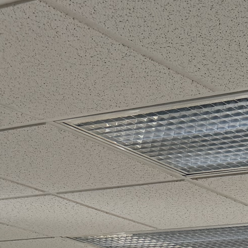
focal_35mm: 123
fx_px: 997
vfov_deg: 13.1
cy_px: 417
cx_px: 327
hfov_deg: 13.6
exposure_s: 1/387
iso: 80
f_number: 1.78
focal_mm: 6.76
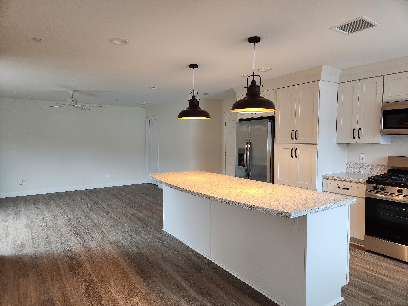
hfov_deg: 73.9
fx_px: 271
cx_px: 204
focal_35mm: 23
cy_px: 153
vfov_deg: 58.9
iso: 320
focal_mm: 5.4
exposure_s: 1/120
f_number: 1.8
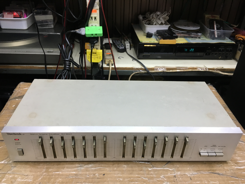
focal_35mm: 29
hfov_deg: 61.7
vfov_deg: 48.2
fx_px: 205
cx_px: 122
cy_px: 92
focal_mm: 4.15
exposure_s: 1/33
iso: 100
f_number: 2.2
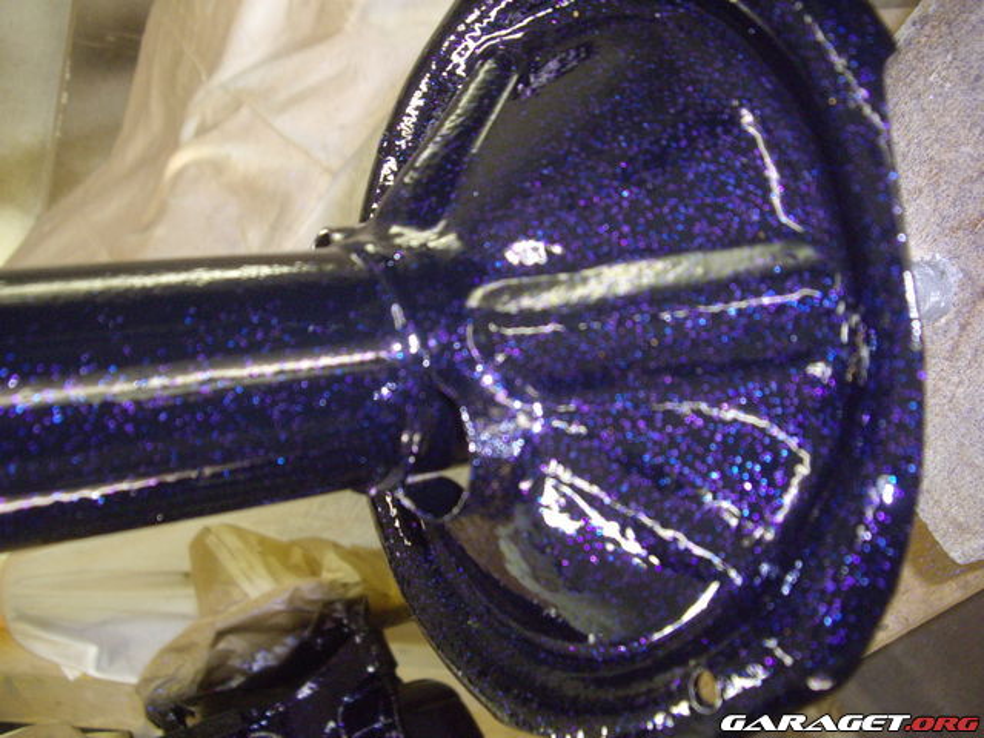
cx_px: 492
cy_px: 369
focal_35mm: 38
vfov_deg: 37.7
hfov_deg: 49.0
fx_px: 1080
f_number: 2.8
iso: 400
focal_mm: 7.9
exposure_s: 1/40
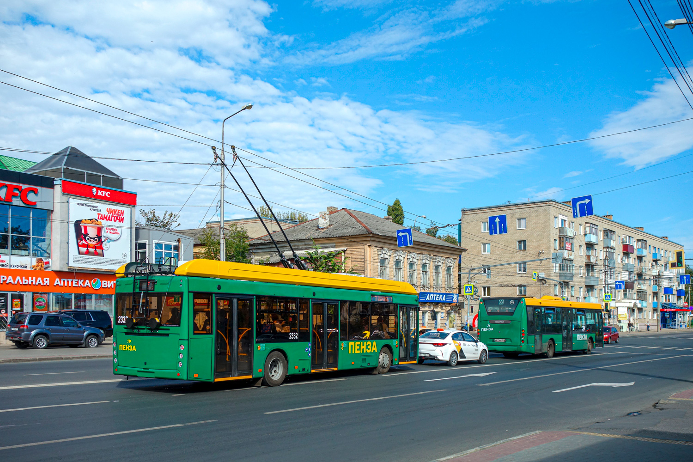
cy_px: 231
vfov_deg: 38.9
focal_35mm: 34
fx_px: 654
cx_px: 346
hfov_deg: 55.8
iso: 80
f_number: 4.5
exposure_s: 1/640
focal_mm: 12.78
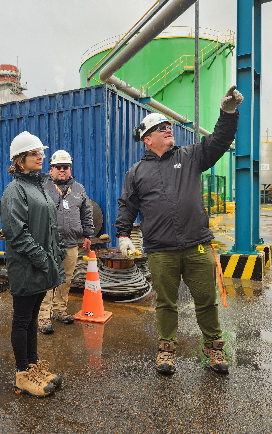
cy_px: 220
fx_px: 391
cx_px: 50
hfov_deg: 36.8
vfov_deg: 58.1
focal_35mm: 33
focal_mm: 5.4
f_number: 1.8
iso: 20
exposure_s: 1/249
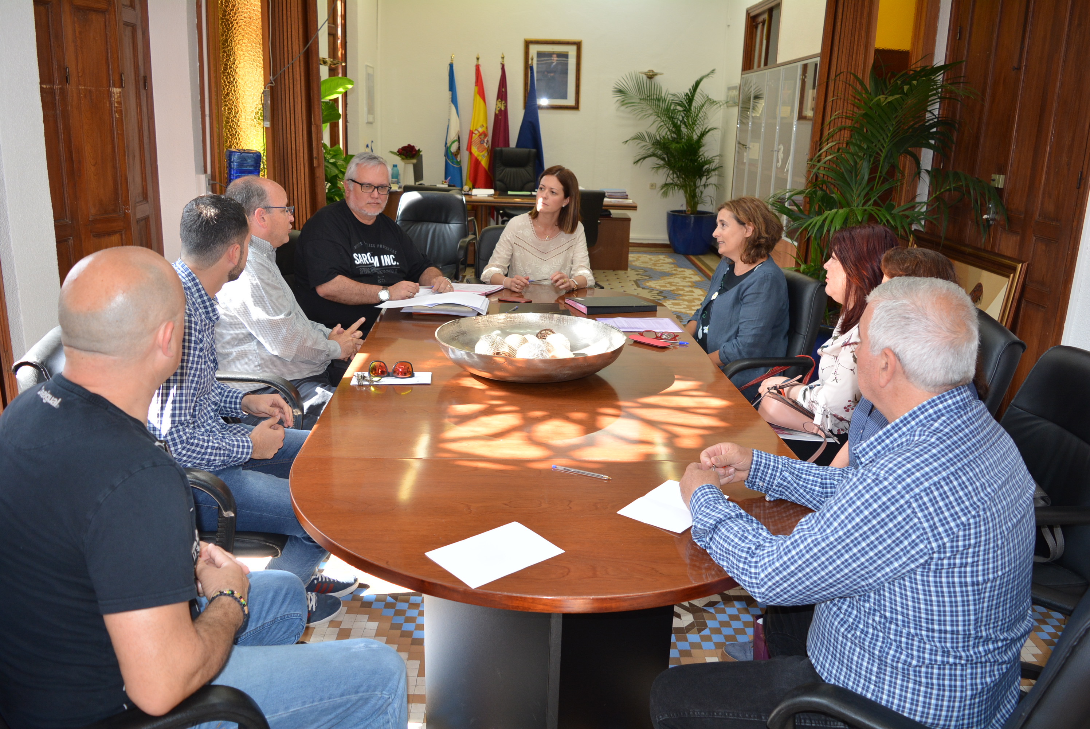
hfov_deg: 67.3
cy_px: 364
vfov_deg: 48.0
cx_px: 545
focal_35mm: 27
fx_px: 818
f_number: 4
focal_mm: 18
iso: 400
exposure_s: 1/125
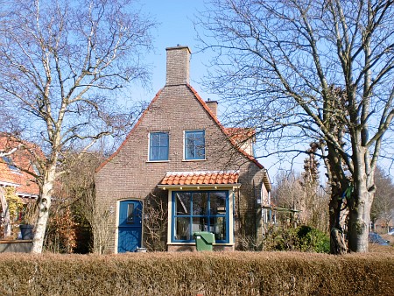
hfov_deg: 52.6
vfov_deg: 40.7
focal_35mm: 35
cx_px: 197
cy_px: 148
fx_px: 399
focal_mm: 6.3
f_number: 3.1
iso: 64
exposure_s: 1/400
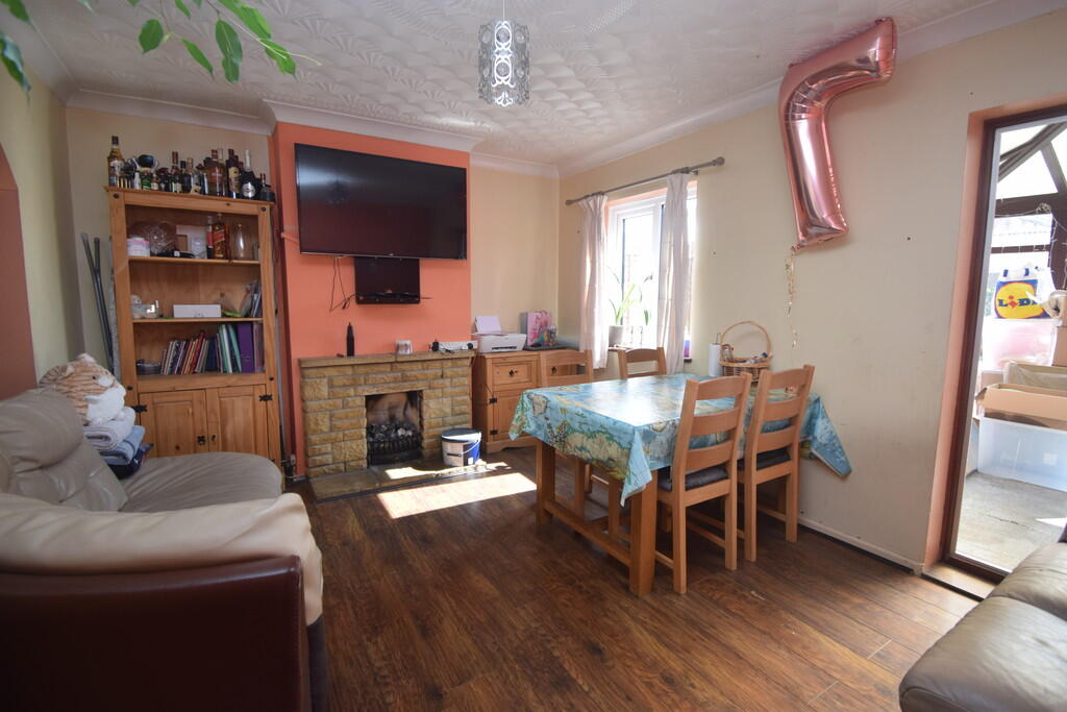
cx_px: 534
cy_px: 356
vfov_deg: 77.3
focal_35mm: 15
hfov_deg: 100.4
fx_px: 445
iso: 400
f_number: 5
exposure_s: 1/100
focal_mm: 10
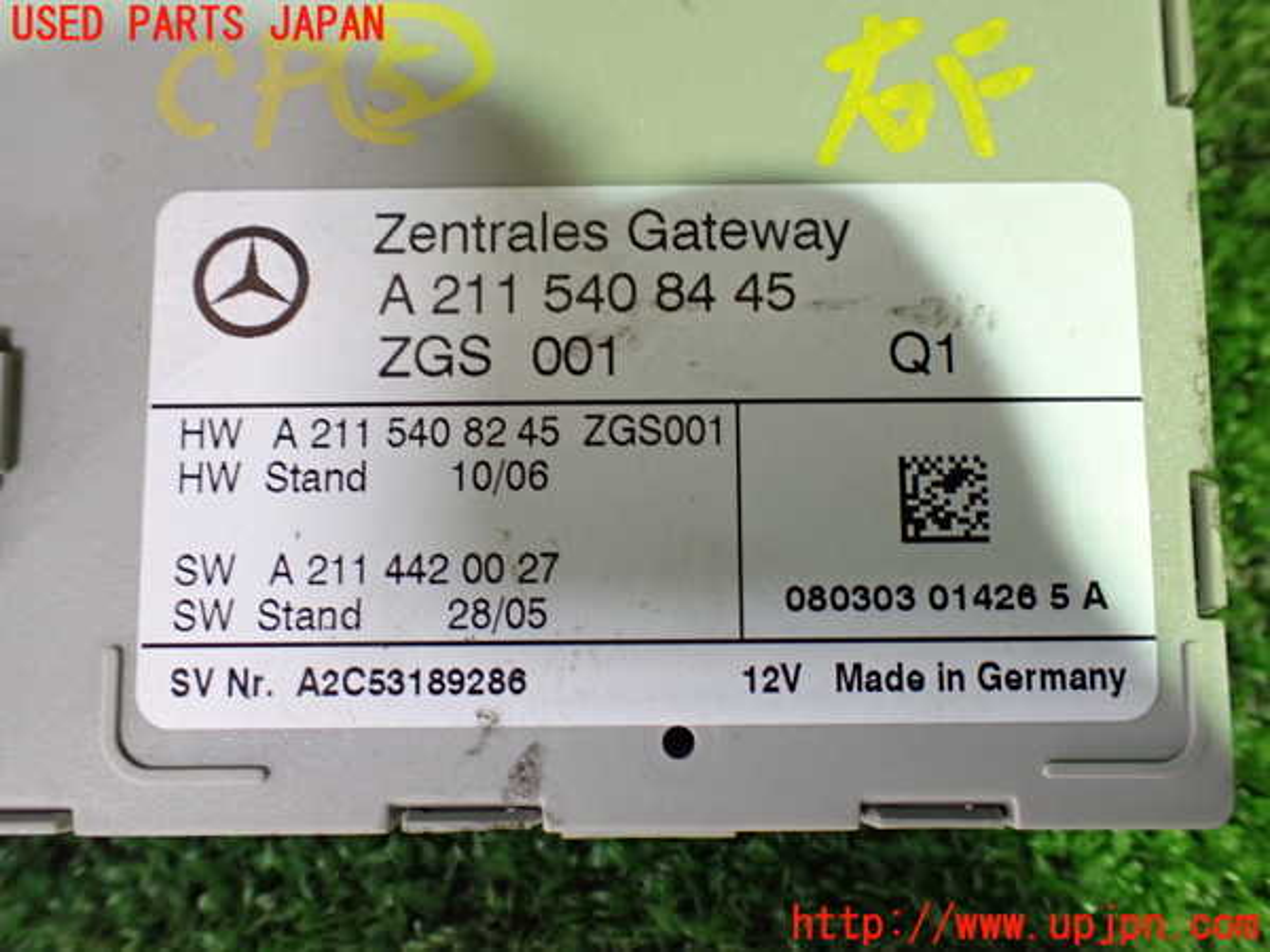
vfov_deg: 46.8
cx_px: 635
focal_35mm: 30
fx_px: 1101
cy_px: 476
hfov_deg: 60.0
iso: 800
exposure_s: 1/40
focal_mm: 5.4
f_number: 2.3
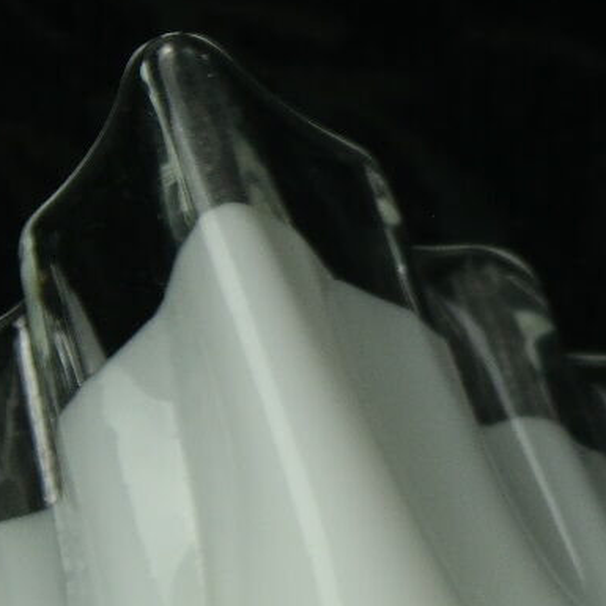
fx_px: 5823
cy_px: 242
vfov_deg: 6.0
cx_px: 1291
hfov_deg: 5.8
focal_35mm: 294
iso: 200
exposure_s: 1/30
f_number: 5.6
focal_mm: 50
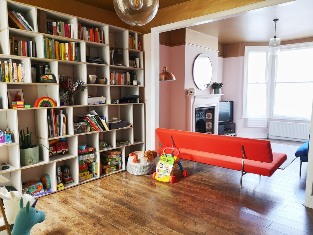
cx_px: 156
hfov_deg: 65.3
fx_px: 244
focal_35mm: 27
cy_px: 118
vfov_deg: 51.4
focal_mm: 5.58
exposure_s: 1/50
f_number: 1.8
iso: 100
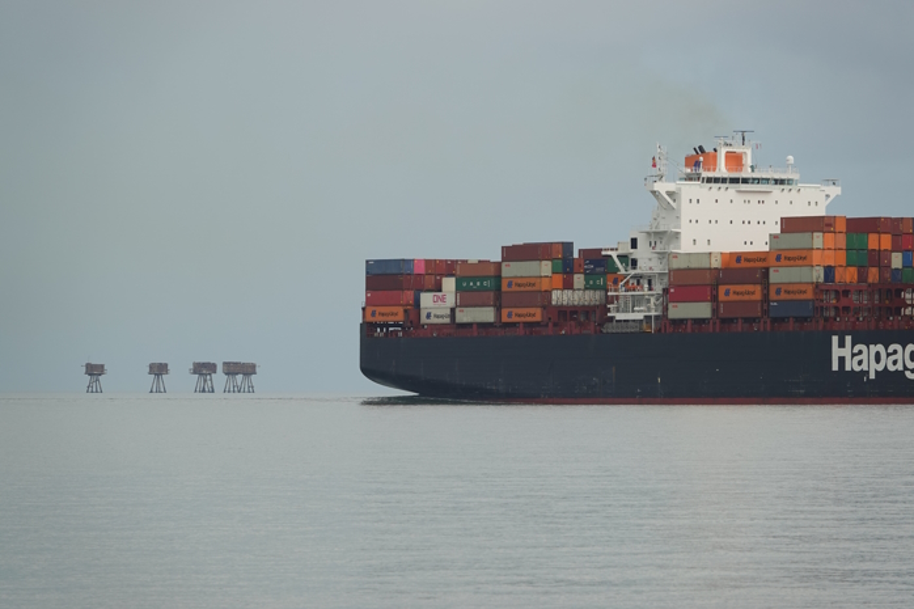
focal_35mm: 277
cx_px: 457
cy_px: 304
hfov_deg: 7.4
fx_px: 7031
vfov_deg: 5.0
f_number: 4.5
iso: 100
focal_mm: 101.58
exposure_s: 1/1000
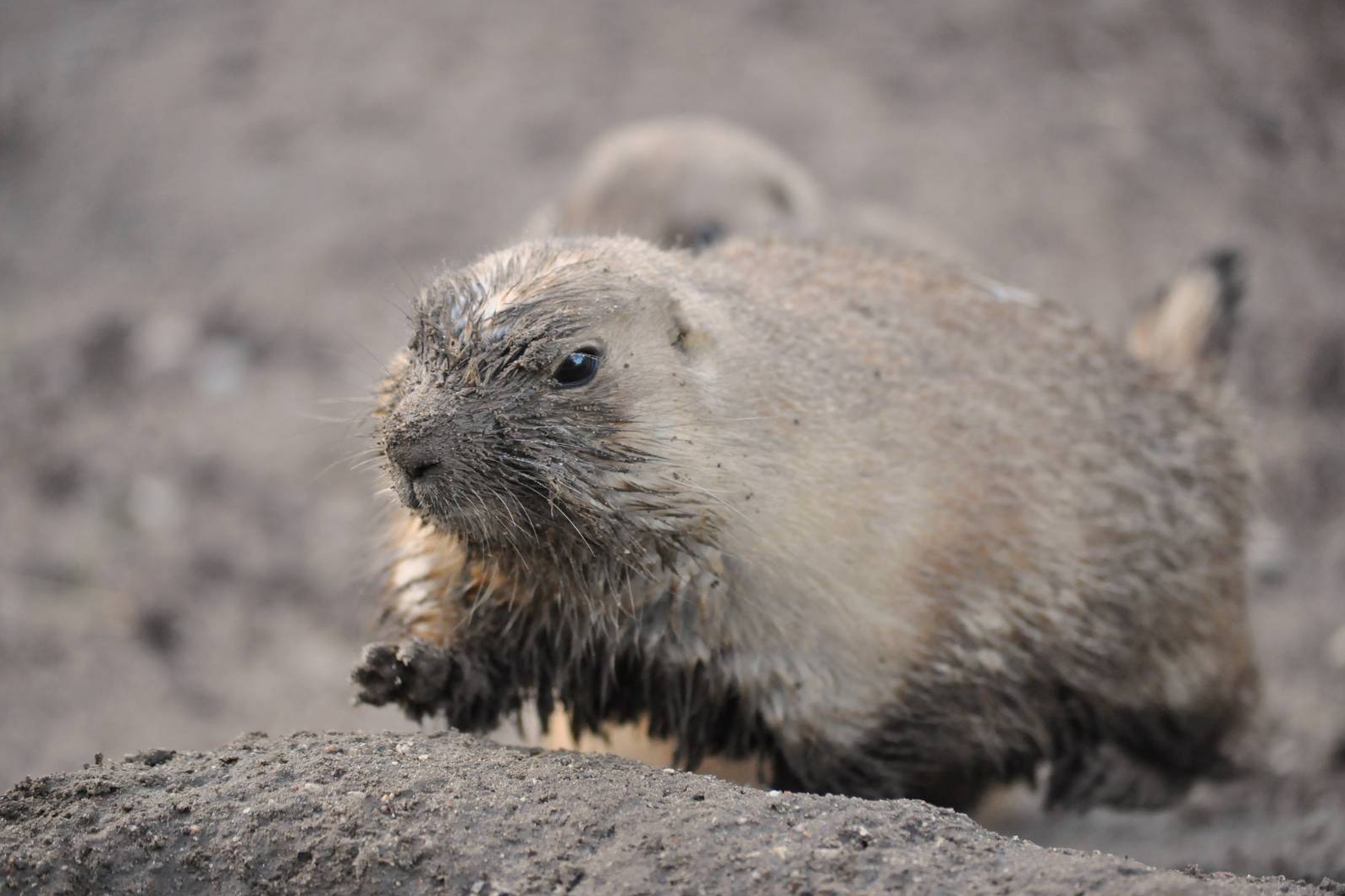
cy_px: 447
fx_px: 6537
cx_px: 670
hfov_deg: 11.7
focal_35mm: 175
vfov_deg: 7.8
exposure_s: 1/500
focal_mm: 116
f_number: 4.8
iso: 1400
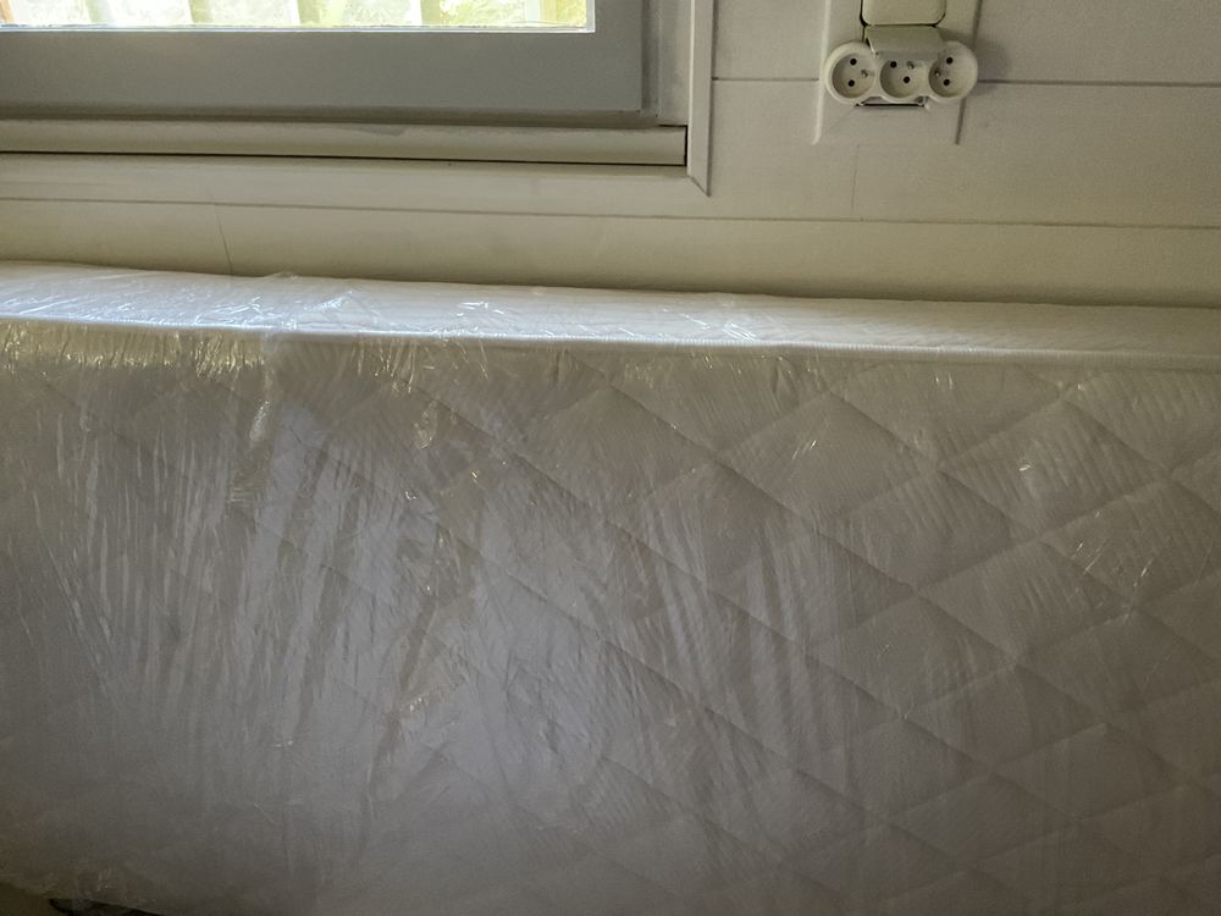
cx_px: 610
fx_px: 1023
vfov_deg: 48.2
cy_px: 458
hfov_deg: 61.7
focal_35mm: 29
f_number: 1.8
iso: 320
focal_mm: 3
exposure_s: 1/40
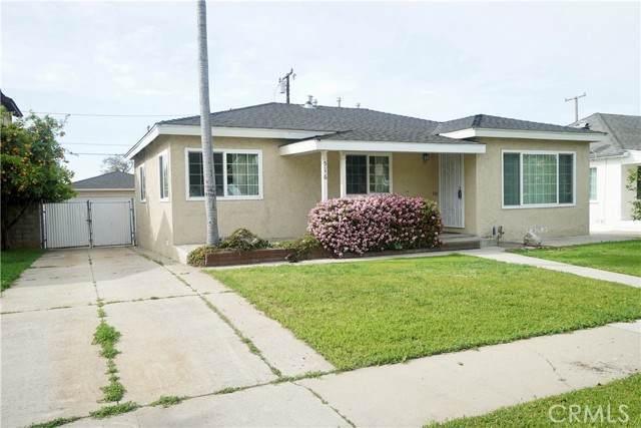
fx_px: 516
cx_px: 320
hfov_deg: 63.6
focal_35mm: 29
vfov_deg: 45.0
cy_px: 214
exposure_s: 1/100
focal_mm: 29
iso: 100
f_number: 7.1
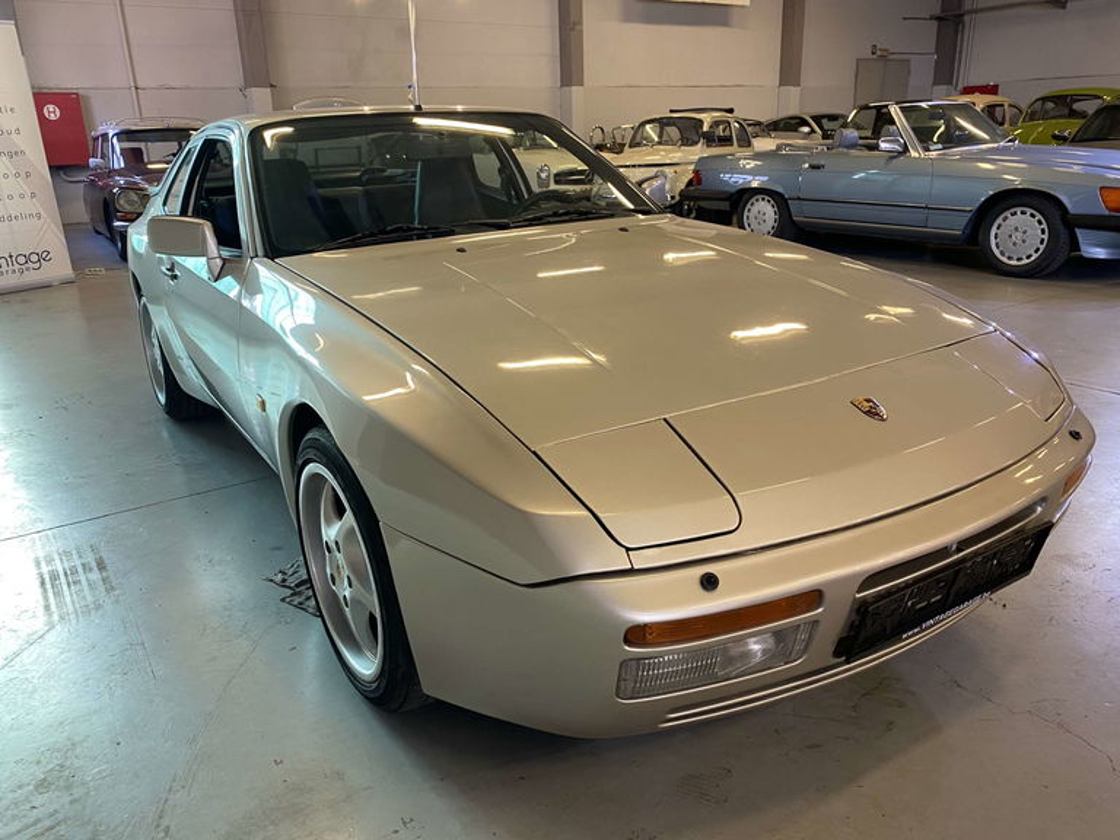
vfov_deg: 53.1
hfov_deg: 67.3
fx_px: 841
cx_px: 560
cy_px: 420
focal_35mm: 26
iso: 125
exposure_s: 1/50
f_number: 1.8
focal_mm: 4.25
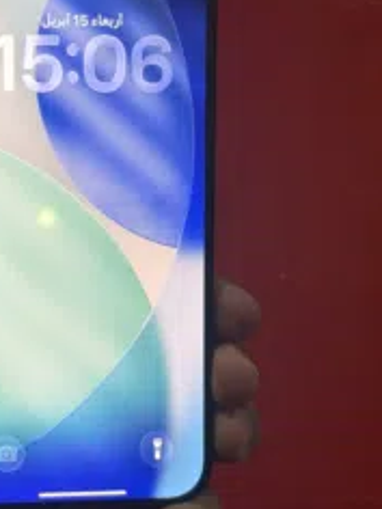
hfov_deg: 16.7
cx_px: 84
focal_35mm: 88
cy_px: 237
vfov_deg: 22.3
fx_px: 1295
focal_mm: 5.96
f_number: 1.6
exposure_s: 1/60
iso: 64
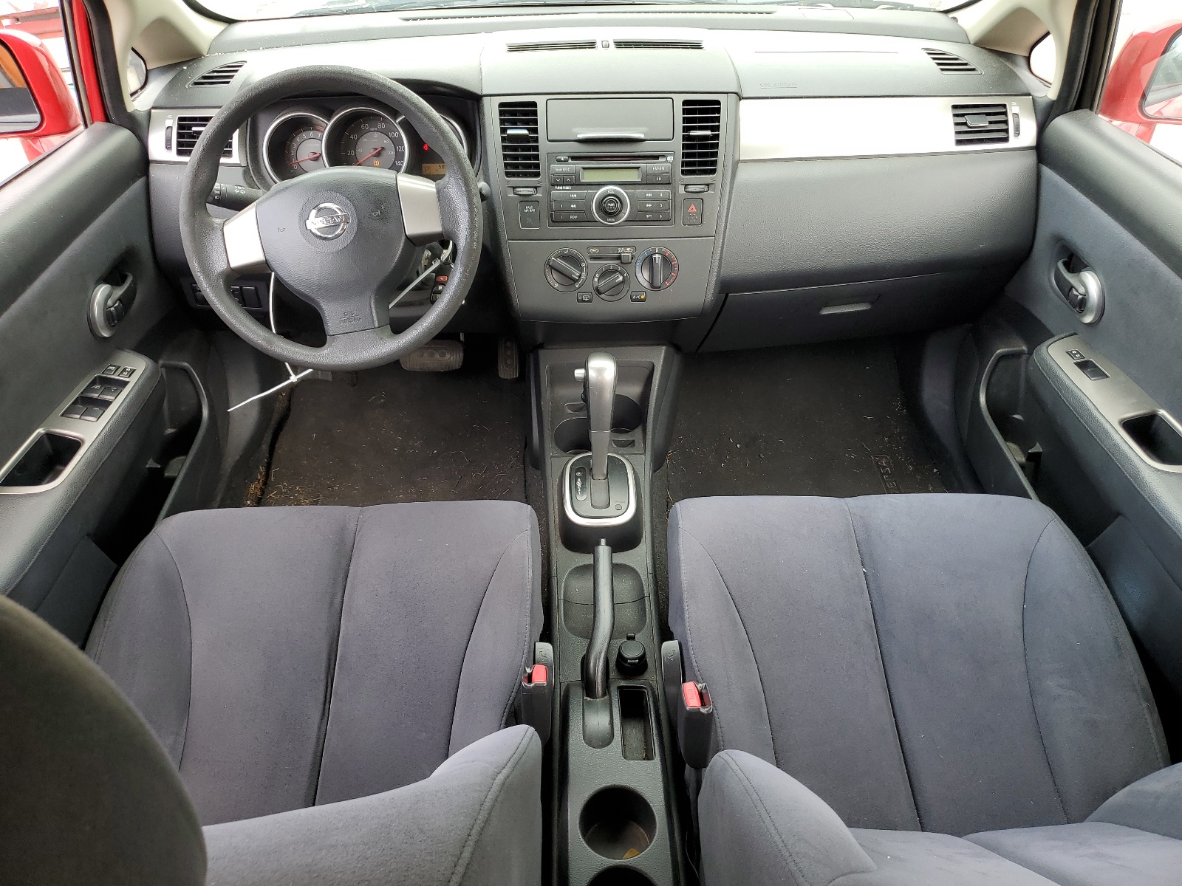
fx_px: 888
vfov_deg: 53.1
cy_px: 443
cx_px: 591
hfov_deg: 67.3
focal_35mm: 26
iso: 50
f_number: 1.5
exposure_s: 1/189
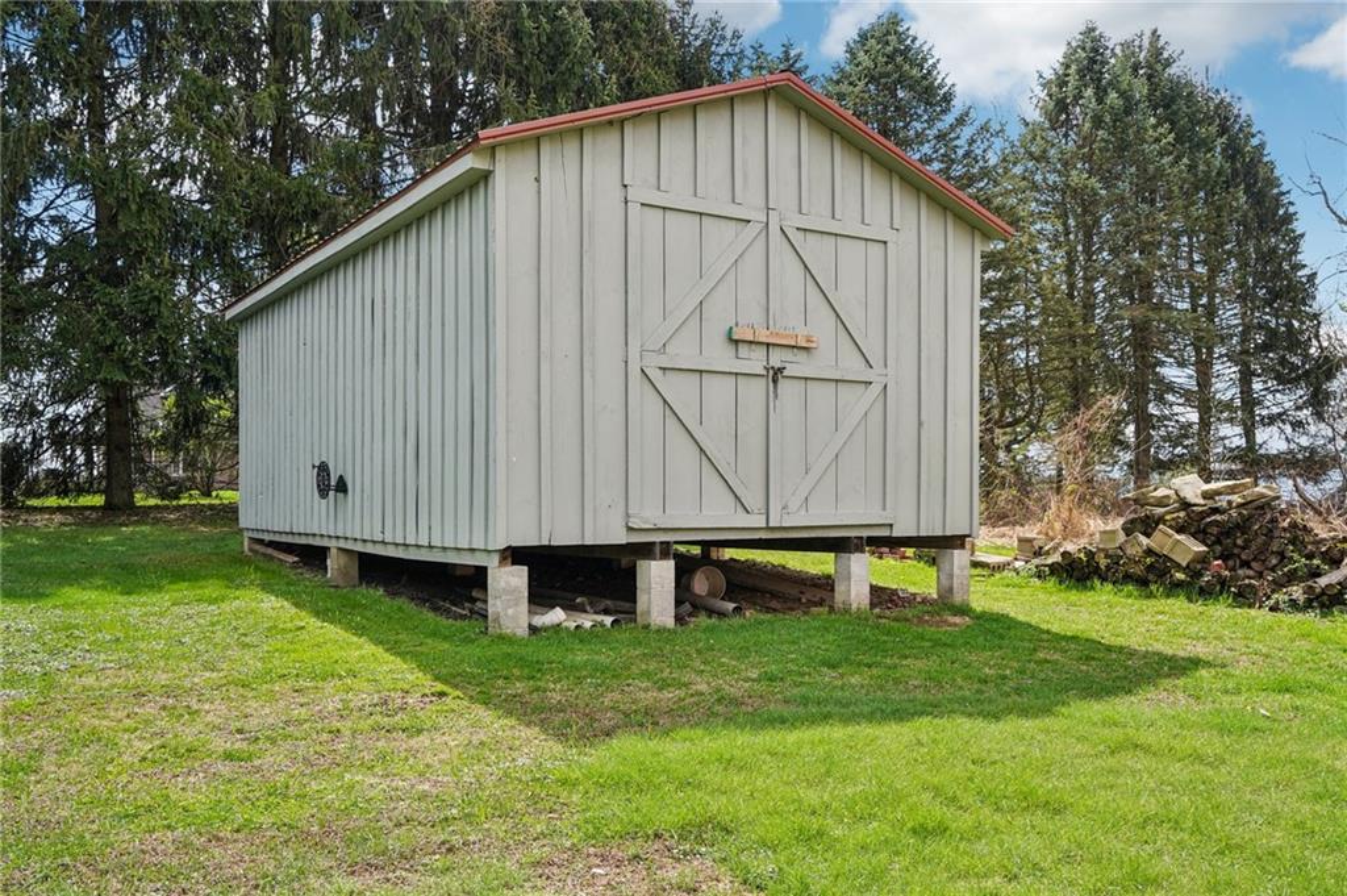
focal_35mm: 30
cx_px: 674
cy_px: 448
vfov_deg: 43.5
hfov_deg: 62.0
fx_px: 1122
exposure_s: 1/500
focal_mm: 30
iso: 500
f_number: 8
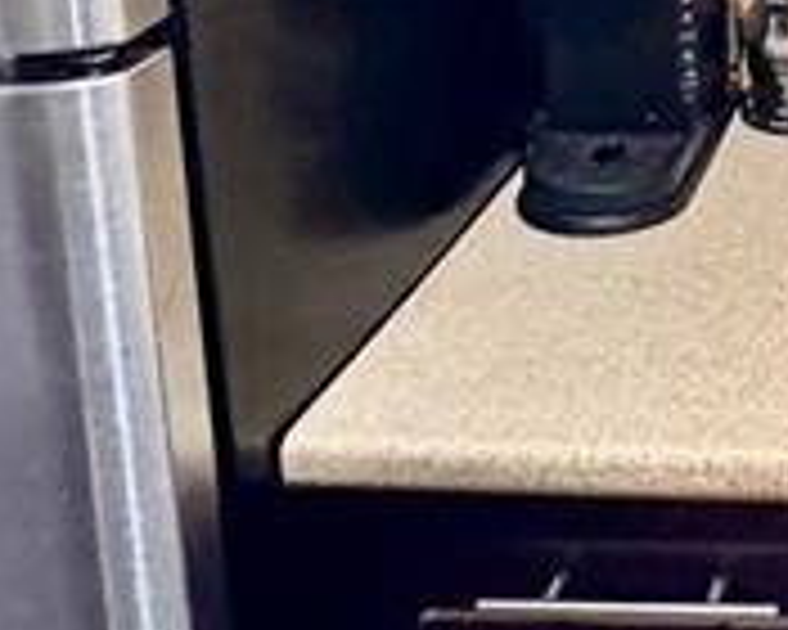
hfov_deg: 21.0
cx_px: 1103
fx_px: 1866
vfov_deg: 17.9
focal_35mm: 80
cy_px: -198
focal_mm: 2.22
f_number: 2.2
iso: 1000
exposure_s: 1/40
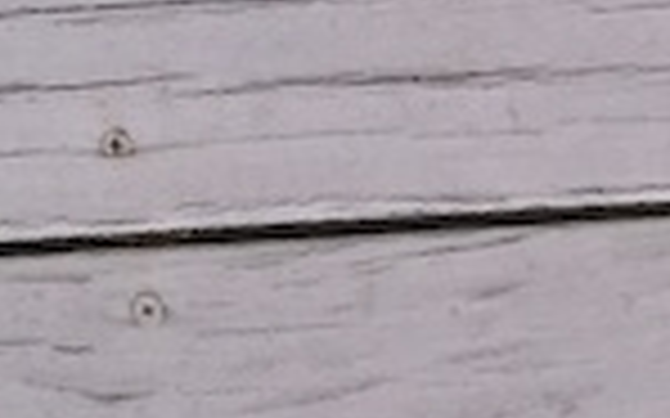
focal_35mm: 176
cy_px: -1038
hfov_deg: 11.0
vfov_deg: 6.5
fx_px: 3212
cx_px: -598
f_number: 2.4
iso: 32
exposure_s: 1/60
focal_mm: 3.3
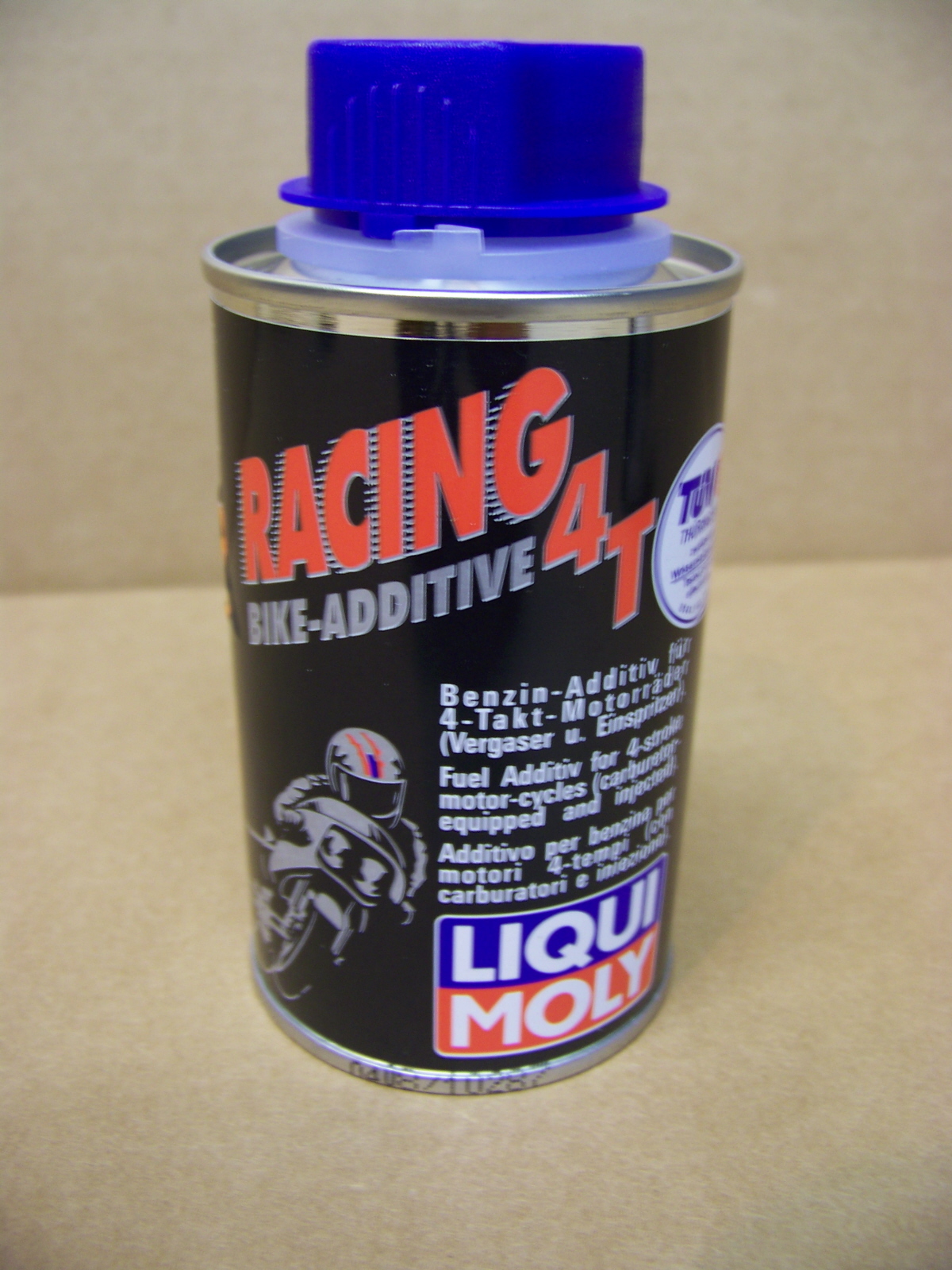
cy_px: 635
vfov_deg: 51.4
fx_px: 1320
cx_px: 476
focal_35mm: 36
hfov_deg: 39.7
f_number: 2.8
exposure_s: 1/2.5
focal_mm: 5.85
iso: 64
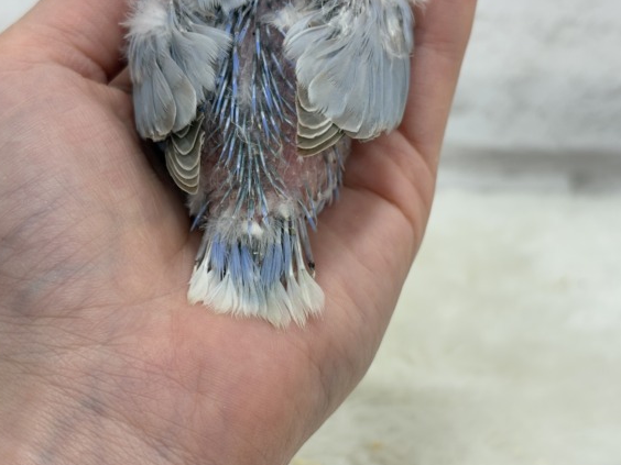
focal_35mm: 59
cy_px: 235
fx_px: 1058
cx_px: 303
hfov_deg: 32.7
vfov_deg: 24.8
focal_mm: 5.96
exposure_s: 1/50
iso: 40
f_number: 1.6
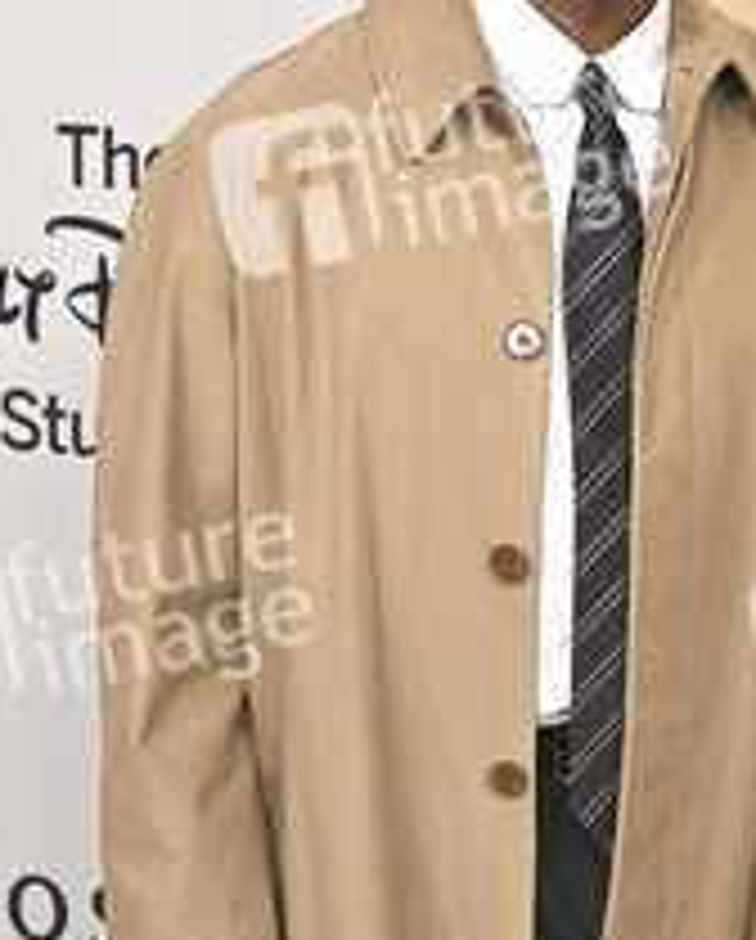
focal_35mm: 120
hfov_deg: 12.8
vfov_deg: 16.0
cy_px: 396
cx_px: 572
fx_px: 3346
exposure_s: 1/320
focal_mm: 67
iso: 2000
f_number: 5.6
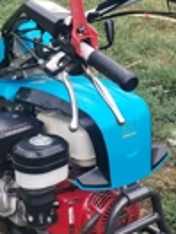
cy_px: 115
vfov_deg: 24.7
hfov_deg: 18.5
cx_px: 41
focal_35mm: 79
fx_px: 536
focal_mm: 4.75
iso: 100
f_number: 1.8
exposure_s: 1/214
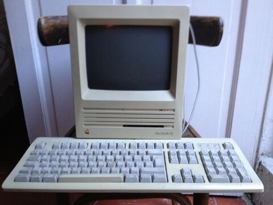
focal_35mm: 35
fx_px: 276
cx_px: 136
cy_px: 102
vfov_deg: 40.7
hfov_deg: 52.6
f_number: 2.4
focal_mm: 4.28
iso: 125
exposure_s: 1/20
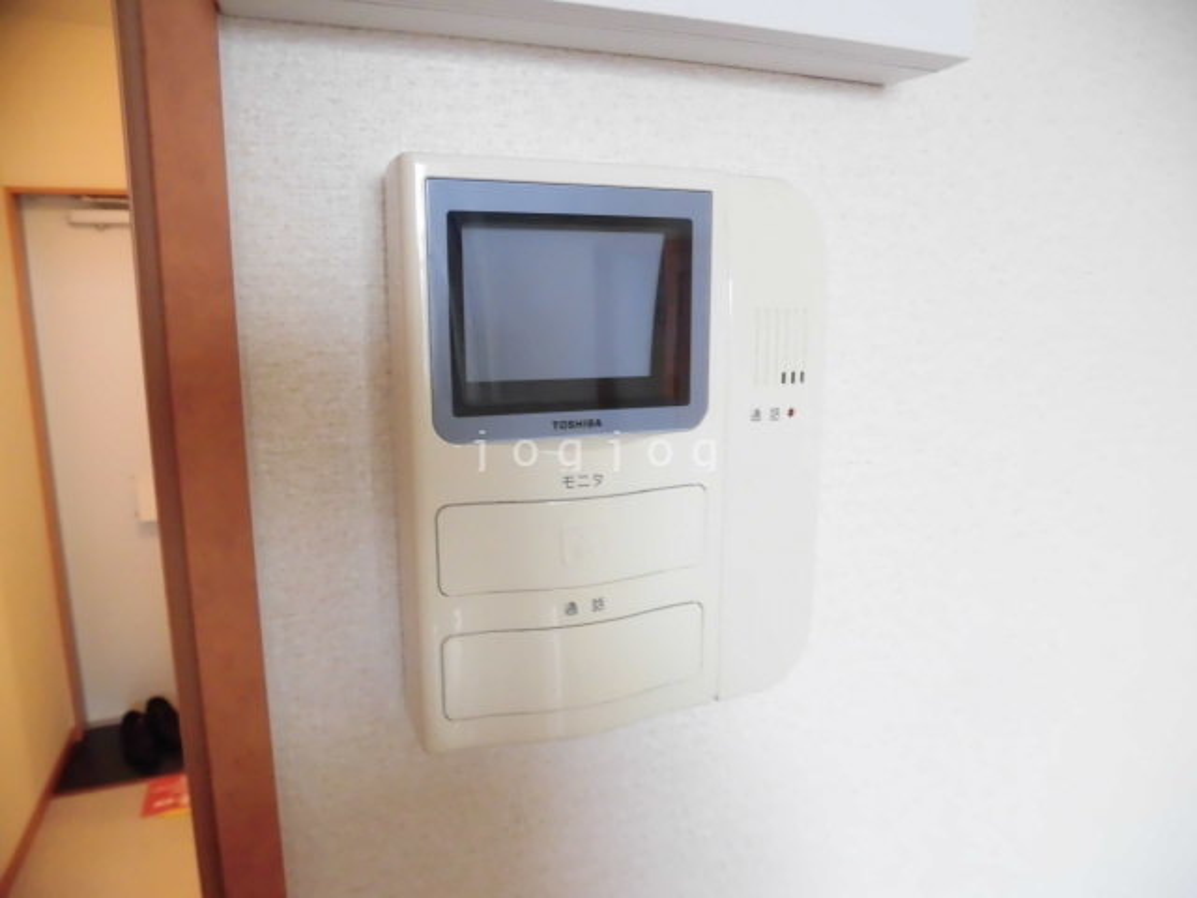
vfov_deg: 56.8
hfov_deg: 71.6
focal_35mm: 24
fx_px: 830
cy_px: 449
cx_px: 598
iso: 640
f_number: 3.1
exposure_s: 1/25
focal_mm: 4.3
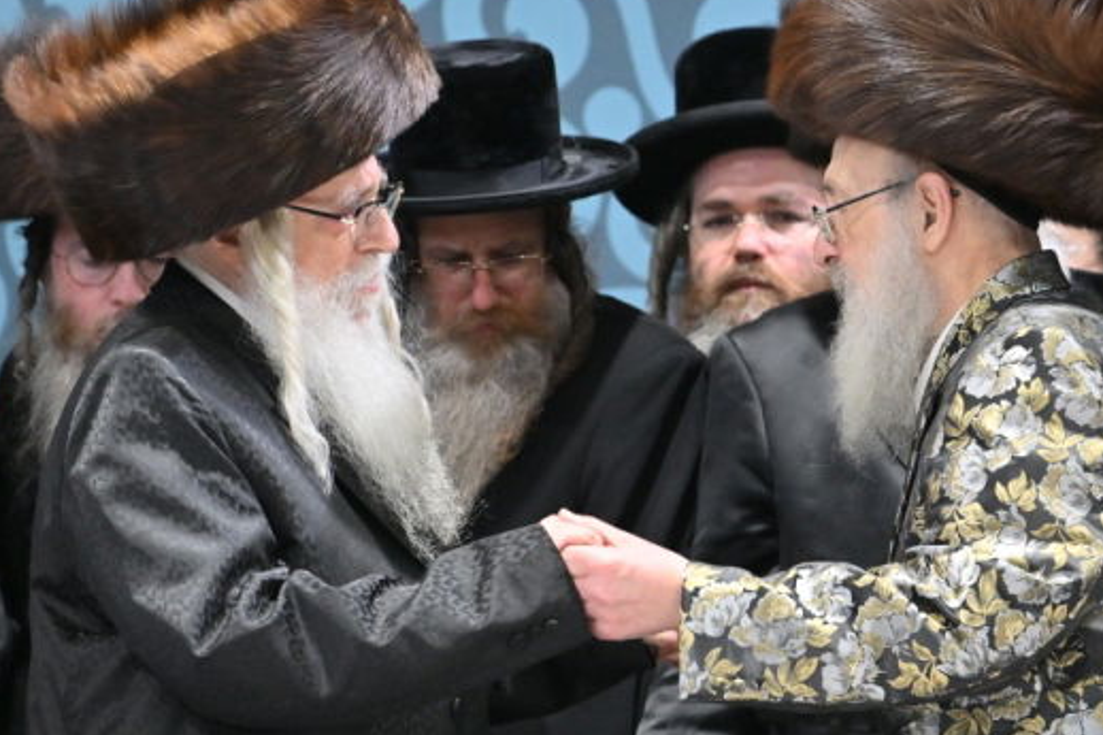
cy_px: 337
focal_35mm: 534
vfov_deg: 2.6
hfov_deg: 3.9
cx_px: 830
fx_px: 16355
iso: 640
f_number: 2.8
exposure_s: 1/200
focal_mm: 180
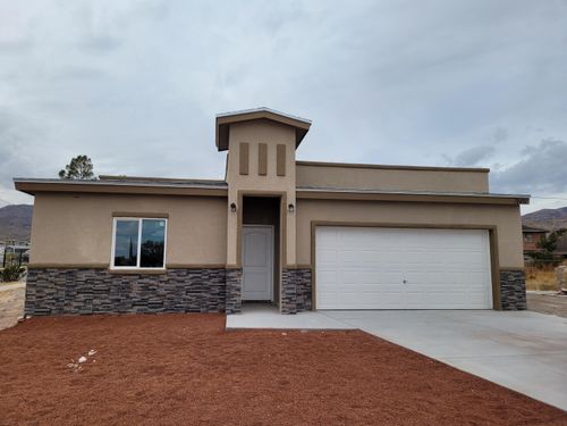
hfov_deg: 67.3
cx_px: 284
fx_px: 426
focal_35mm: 26
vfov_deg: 53.1
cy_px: 213
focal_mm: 5.4
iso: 40
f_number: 1.8
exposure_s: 1/2099
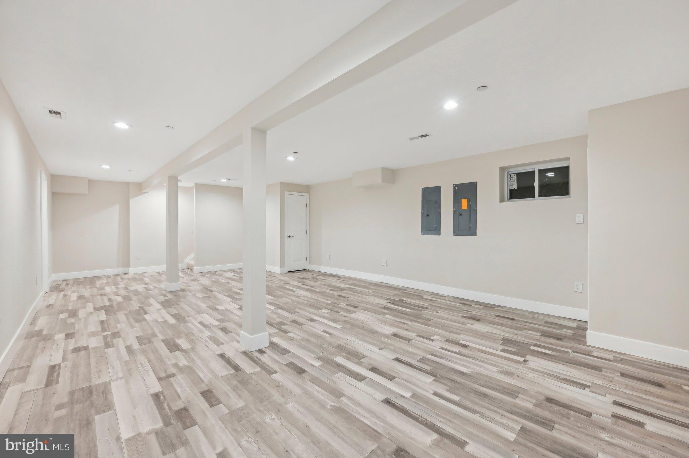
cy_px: 229
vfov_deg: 81.1
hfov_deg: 104.3
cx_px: 344
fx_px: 268
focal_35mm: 14
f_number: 8
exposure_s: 1/8
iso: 400
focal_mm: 14
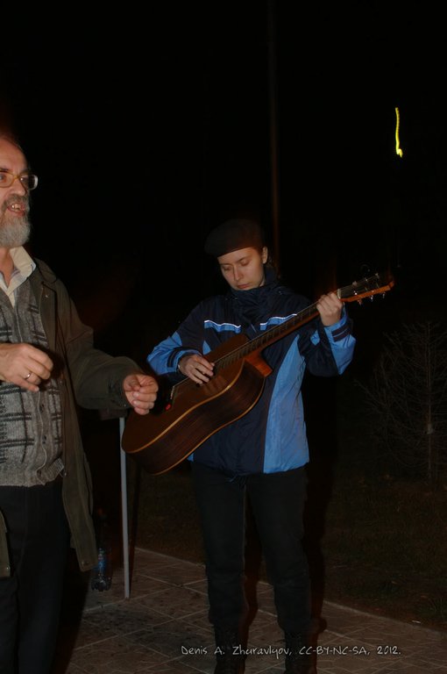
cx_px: 224
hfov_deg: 25.7
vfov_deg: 37.9
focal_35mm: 52
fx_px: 980
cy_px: 337
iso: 400
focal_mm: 35
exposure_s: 1/2.5
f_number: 5.6
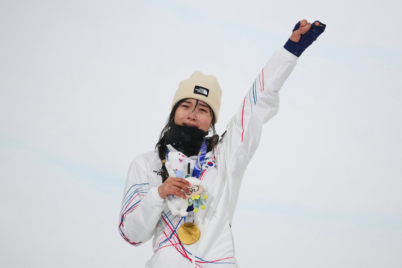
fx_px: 3350
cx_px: 201
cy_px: 134
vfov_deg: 4.6
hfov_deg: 6.9
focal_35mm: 300
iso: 2500
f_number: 2.8
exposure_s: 1/3200
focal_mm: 200
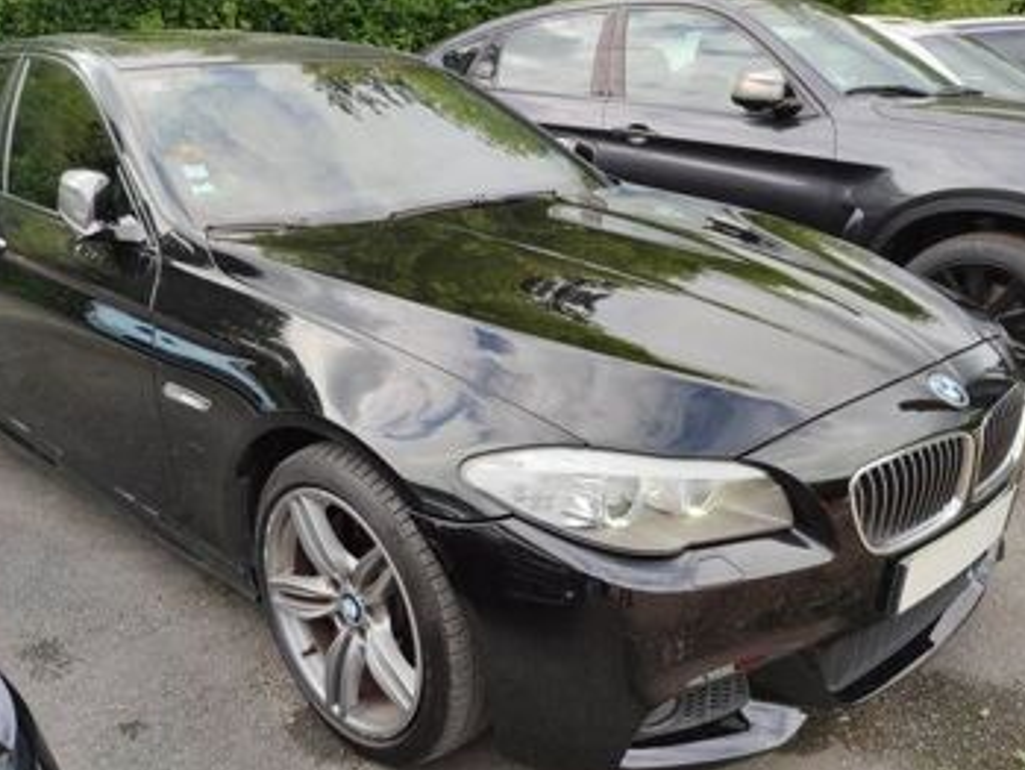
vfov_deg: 42.9
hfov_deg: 55.3
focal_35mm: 33
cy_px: 432
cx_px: 490
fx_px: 977
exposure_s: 1/1286
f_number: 1.69
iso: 100
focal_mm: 6.72
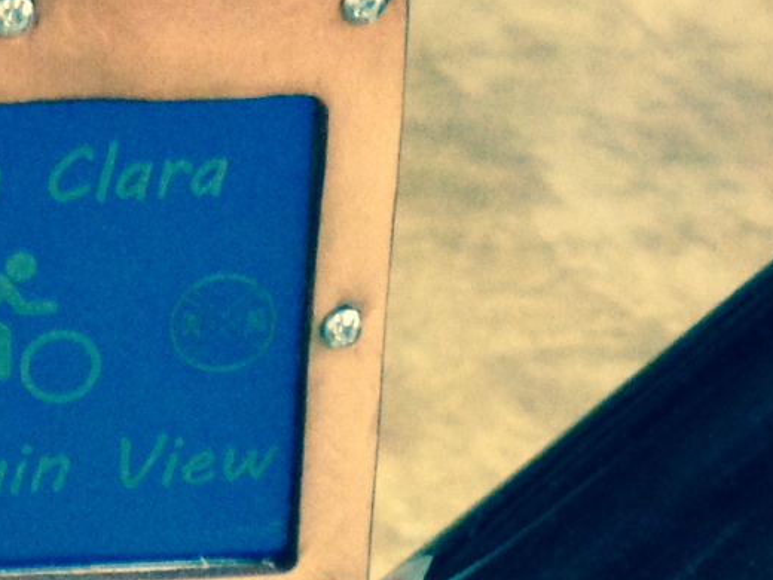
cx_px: 19
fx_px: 2903
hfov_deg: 14.9
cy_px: 354
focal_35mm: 130
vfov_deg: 11.4
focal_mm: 4.12
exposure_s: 1/15
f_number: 2.4
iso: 400
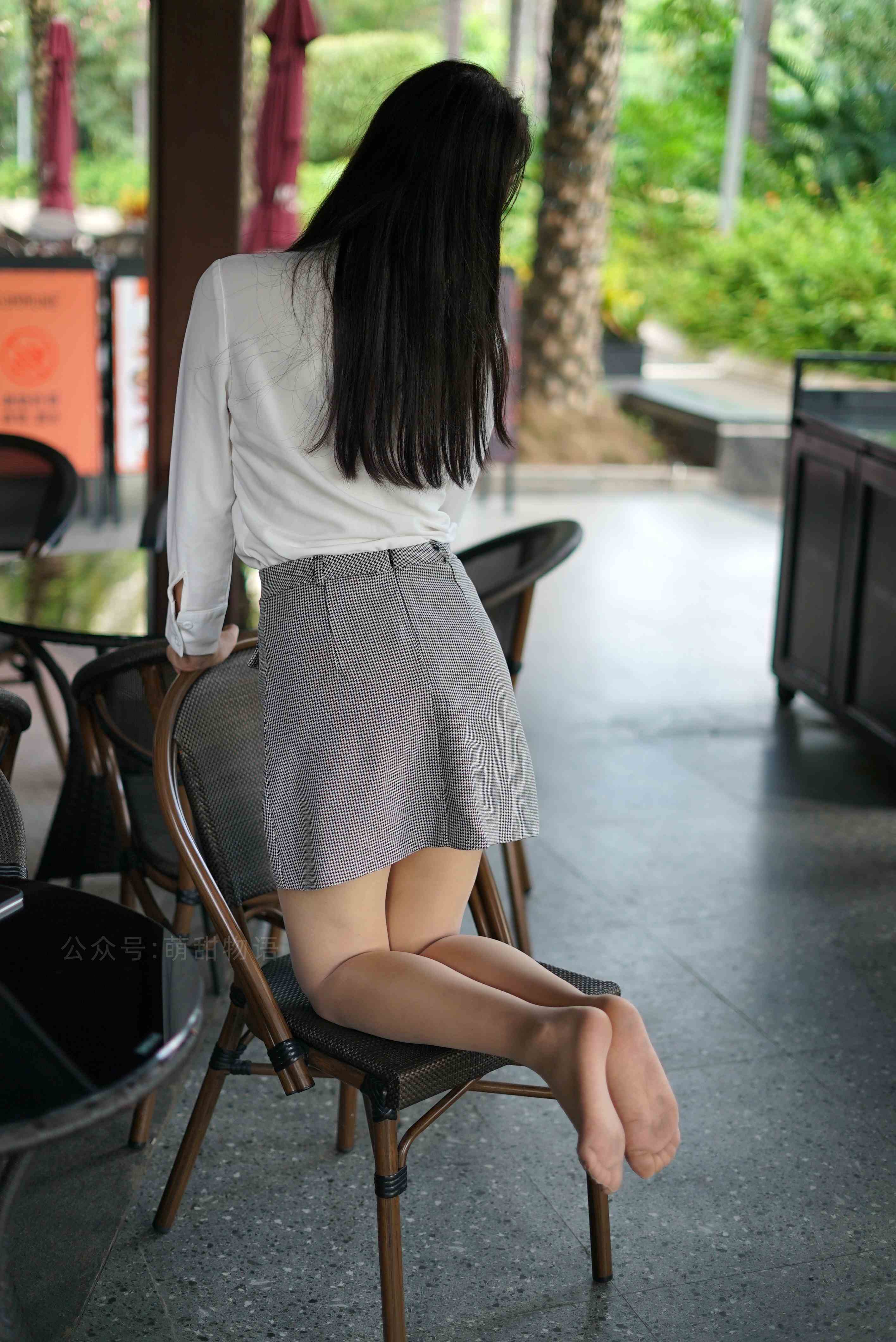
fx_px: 1864
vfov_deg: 39.6
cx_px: 448
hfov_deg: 27.0
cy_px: 671
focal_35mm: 50
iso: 400
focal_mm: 50
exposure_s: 1/800
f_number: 1.8
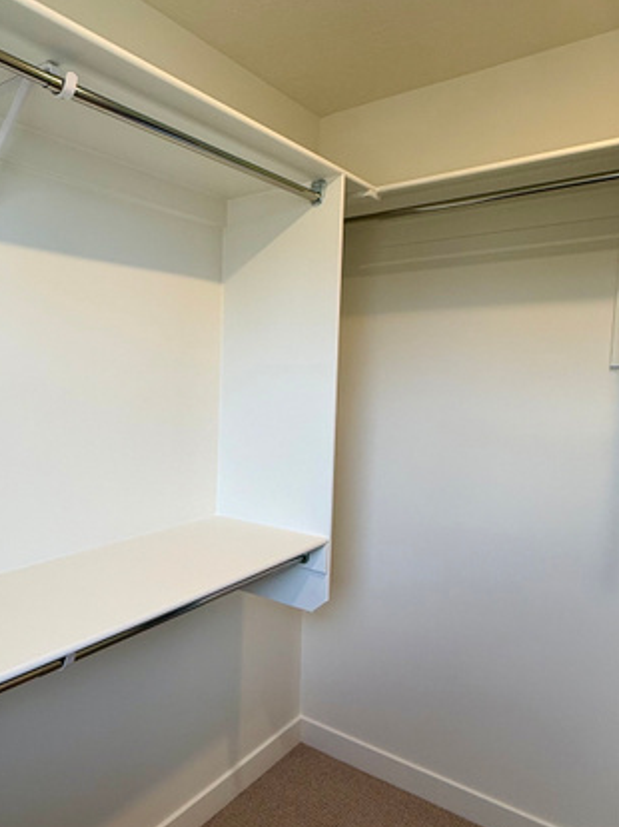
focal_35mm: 26
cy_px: 423
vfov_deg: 67.3
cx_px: 130
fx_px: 621
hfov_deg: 50.1
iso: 80
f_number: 2.2
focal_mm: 2.22
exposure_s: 1/120
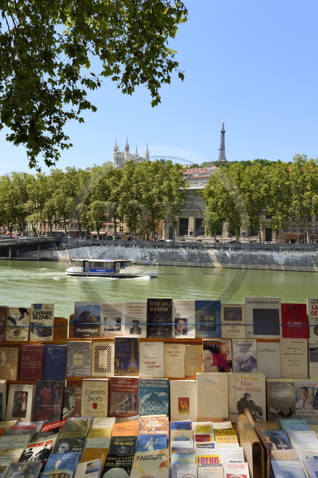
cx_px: 159
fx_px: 424
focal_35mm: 32
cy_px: 239
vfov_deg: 58.7
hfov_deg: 41.1
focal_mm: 32
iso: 200
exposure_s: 1/200
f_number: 10
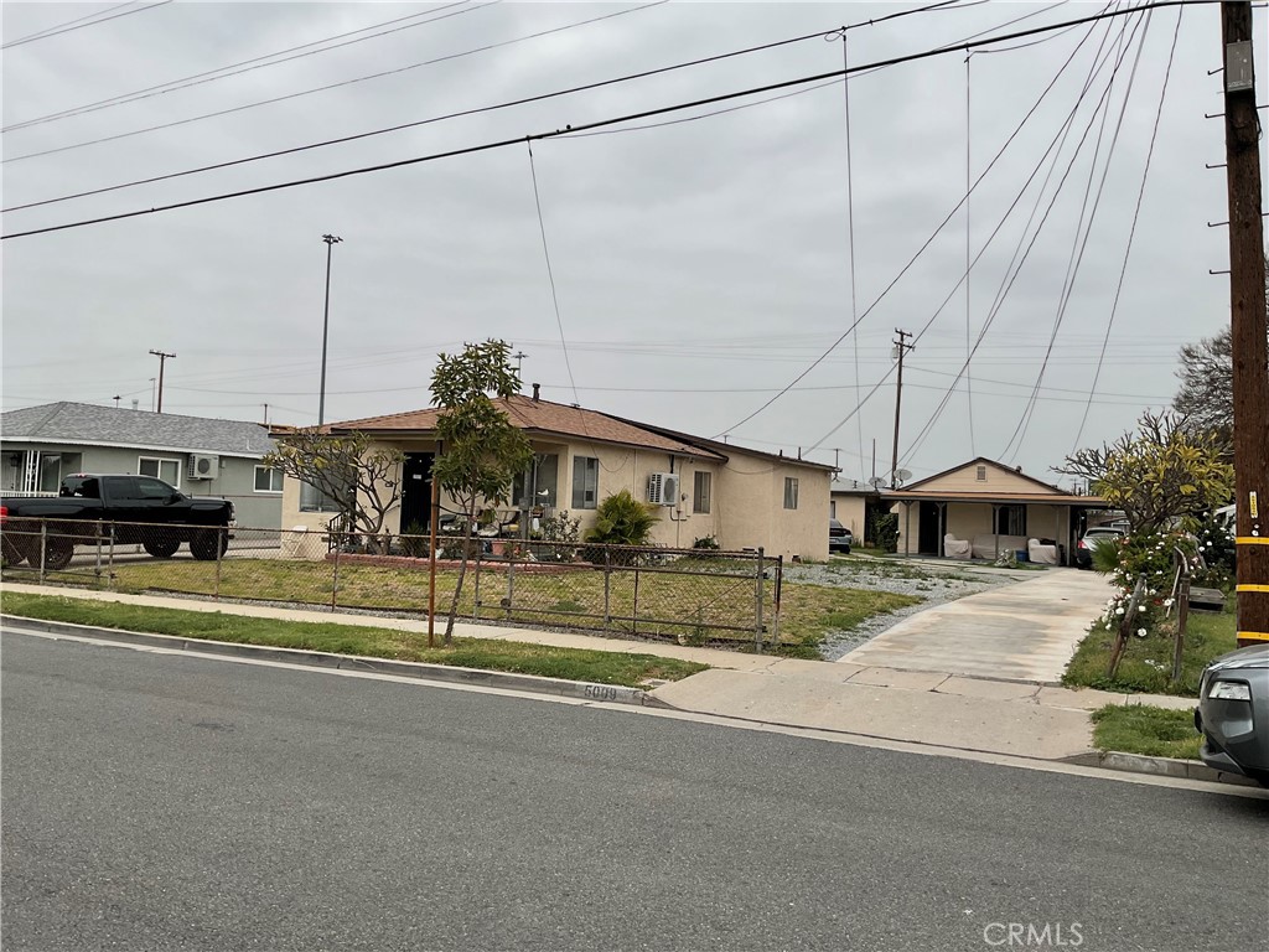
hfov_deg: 61.7
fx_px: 1063
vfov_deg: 48.2
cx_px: 634
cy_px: 476
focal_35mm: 29
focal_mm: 3
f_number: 1.8
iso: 16
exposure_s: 1/3788
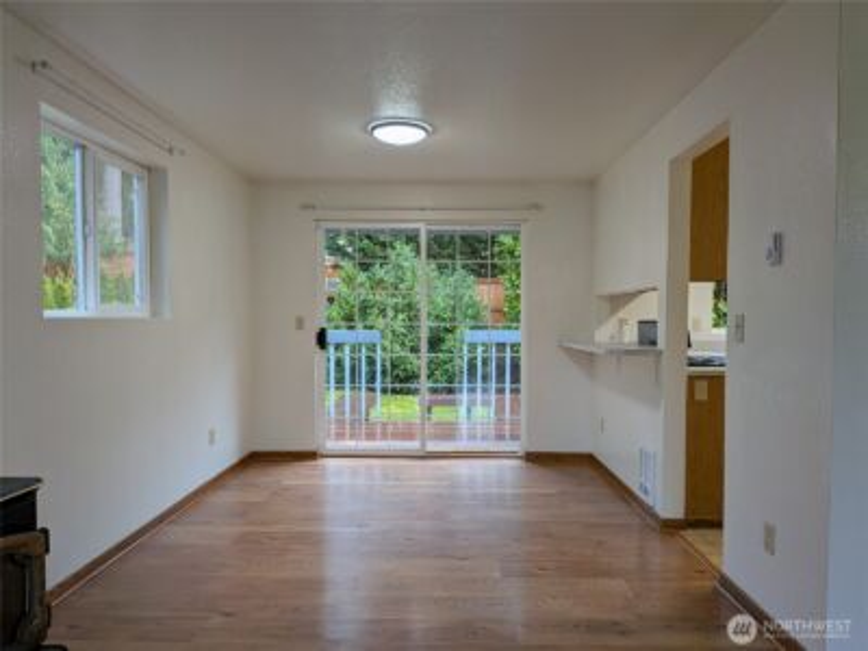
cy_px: 326
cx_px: 434
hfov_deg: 71.6
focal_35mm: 24
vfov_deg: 56.8
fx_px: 602
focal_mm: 4.53
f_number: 1.7
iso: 24
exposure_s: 1/290
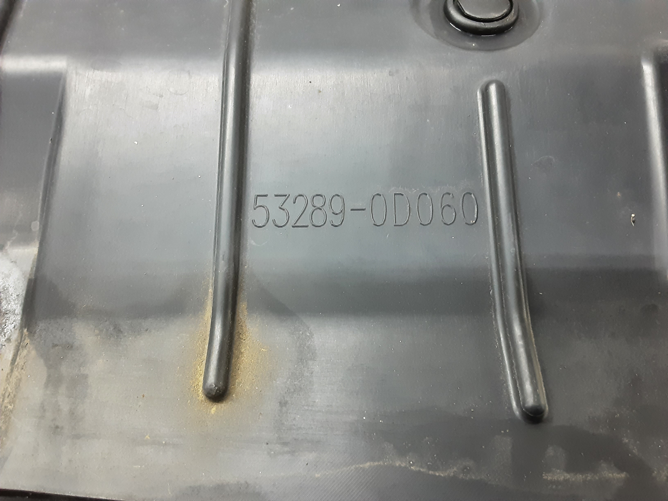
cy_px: 250
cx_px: 334
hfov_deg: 65.3
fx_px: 521
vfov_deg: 51.4
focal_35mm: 27
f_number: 1.9
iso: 250
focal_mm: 2.91
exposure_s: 1/25
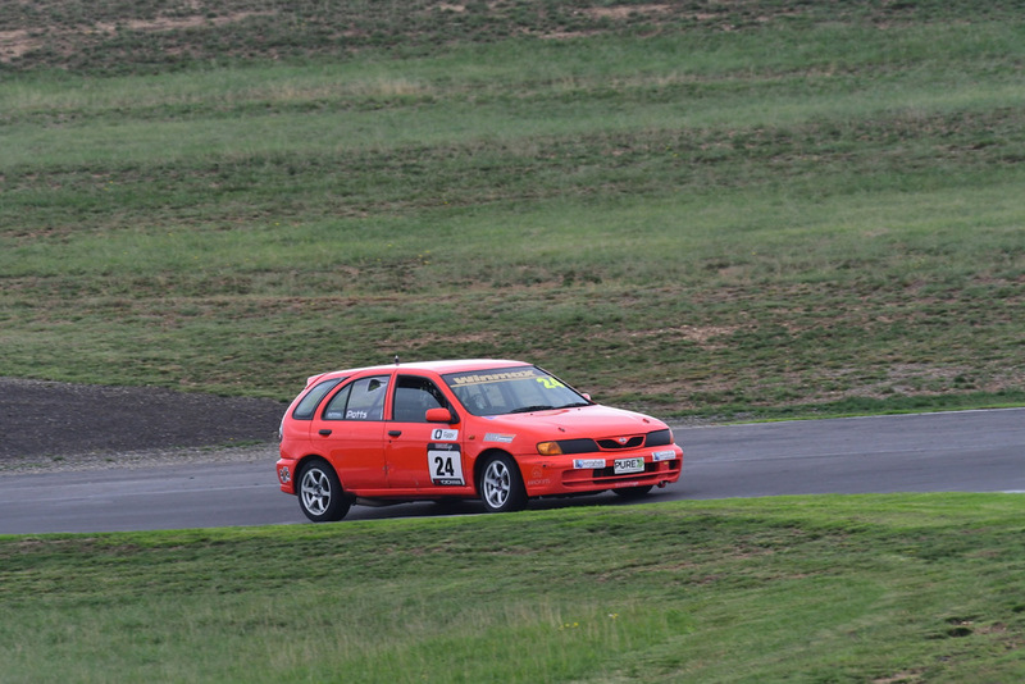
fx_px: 21361
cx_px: 512
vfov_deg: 1.8
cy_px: 342
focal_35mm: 750
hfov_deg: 2.7
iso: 640
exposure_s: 1/640
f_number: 10
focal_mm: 500
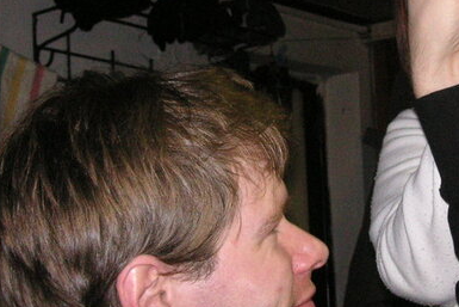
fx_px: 1020
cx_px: 386
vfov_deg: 17.0
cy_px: 105
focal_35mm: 80
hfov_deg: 24.8
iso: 160
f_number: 2.8
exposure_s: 1/45
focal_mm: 6.1
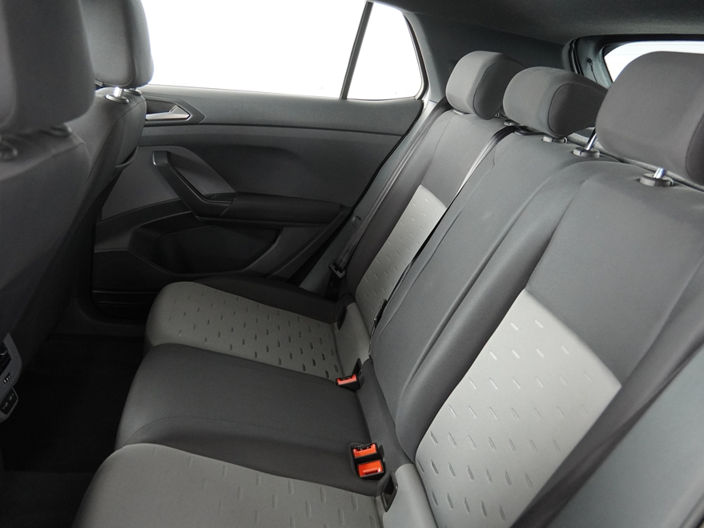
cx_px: 374
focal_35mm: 29
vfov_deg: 48.9
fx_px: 581
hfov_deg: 62.4
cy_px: 271
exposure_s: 1/160
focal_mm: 17
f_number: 2.8
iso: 2500
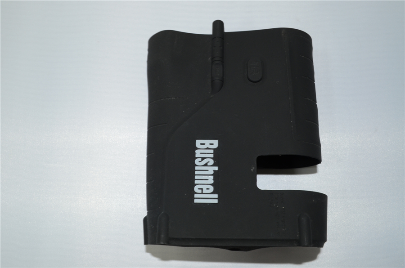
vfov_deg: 43.4
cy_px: 134
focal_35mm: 30
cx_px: 202
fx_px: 337
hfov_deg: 62.0
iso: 400
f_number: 10
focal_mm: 20
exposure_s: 1/8
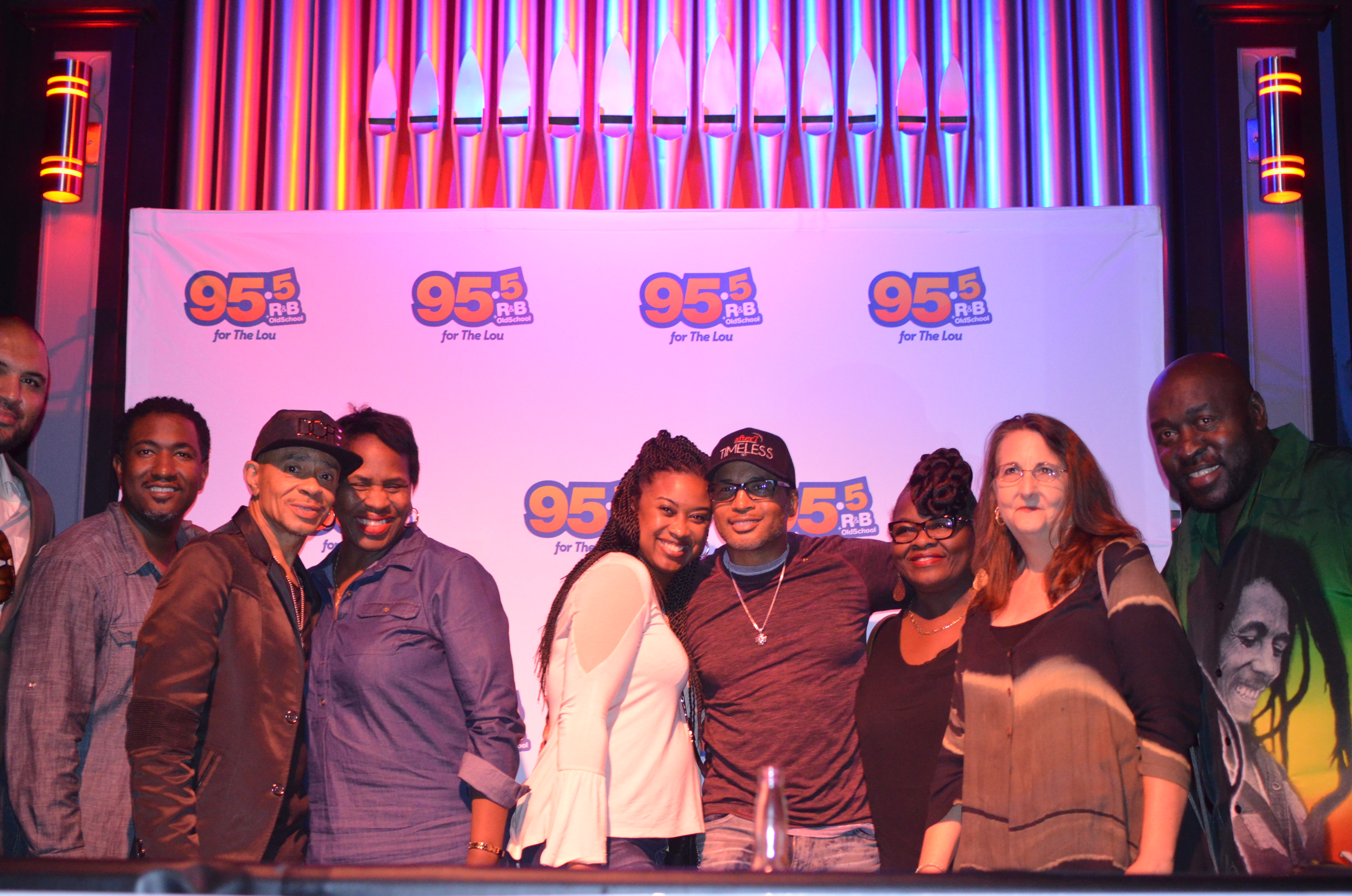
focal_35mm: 52
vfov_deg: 25.6
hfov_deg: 37.9
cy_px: 448
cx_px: 676
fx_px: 1968
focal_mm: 35
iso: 2200
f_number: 2.8
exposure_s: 1/60
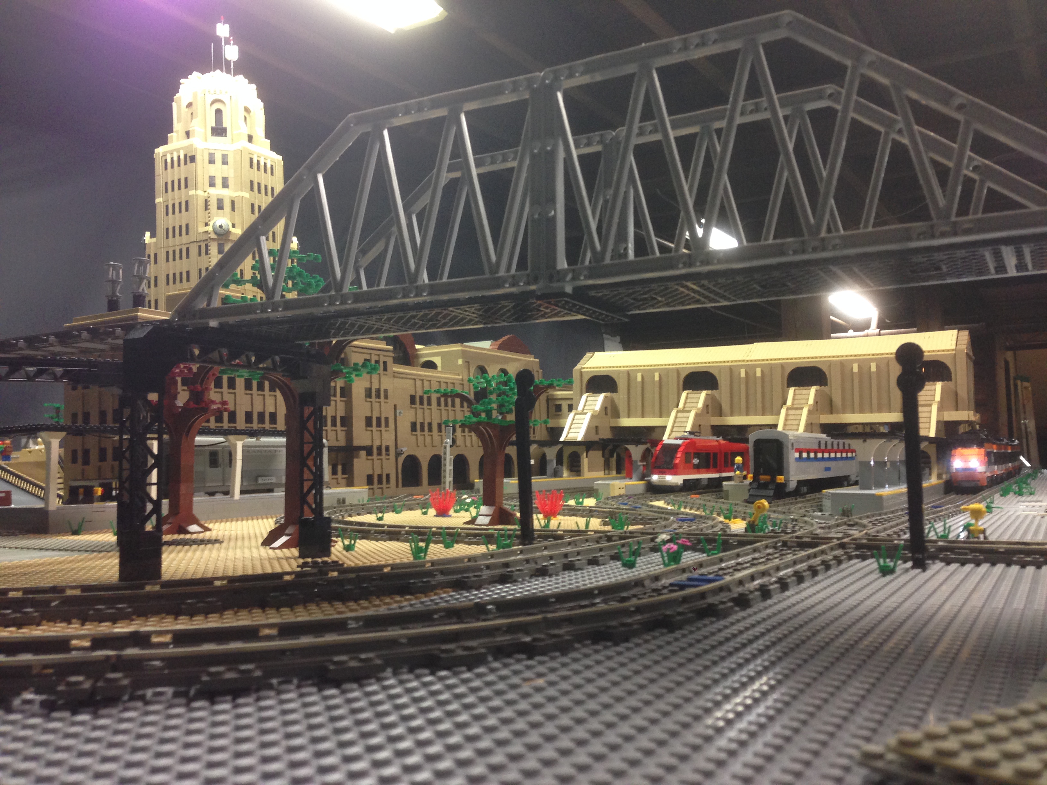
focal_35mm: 33
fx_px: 998
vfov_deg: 42.9
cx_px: 524
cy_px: 392
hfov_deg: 55.4
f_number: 2.4
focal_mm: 4.12
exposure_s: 1/20
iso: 125
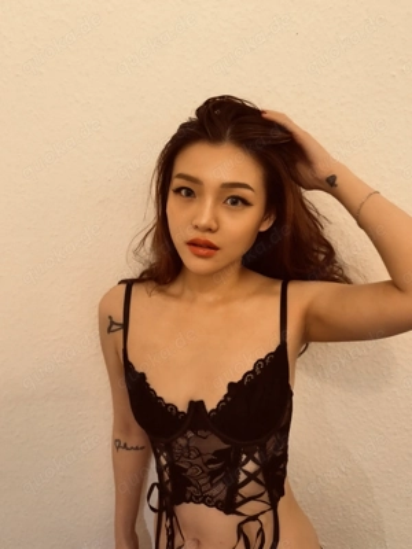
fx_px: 381
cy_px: 274
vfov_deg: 71.6
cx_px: 206
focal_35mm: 24
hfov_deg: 56.8
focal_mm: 6.76
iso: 100
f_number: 1.78
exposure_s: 1/54
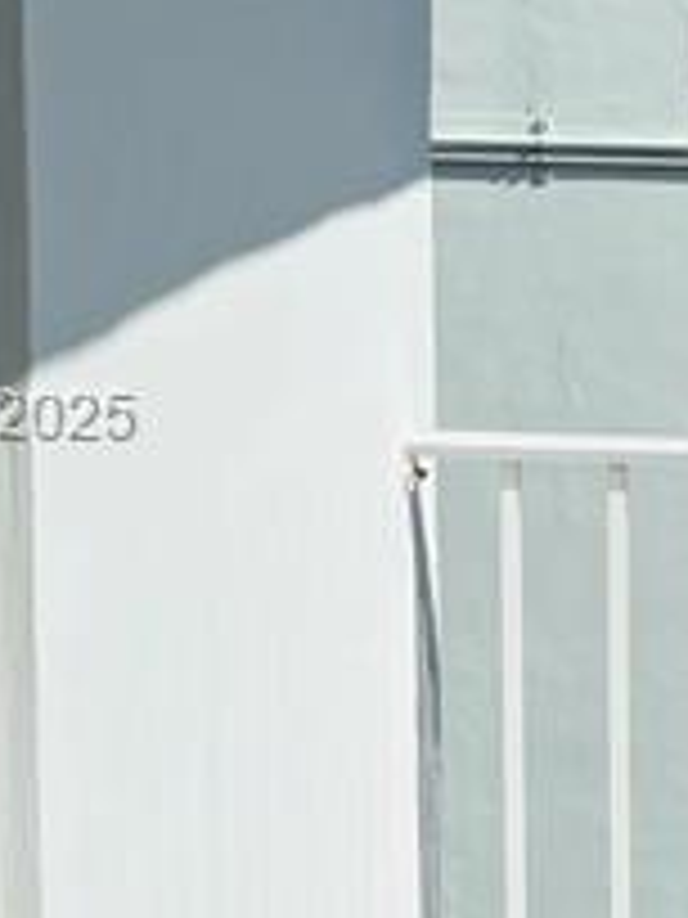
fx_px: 4055
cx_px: 1322
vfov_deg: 12.9
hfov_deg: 9.2
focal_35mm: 153
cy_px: 418
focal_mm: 5.96
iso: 50
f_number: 1.6
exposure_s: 1/9901
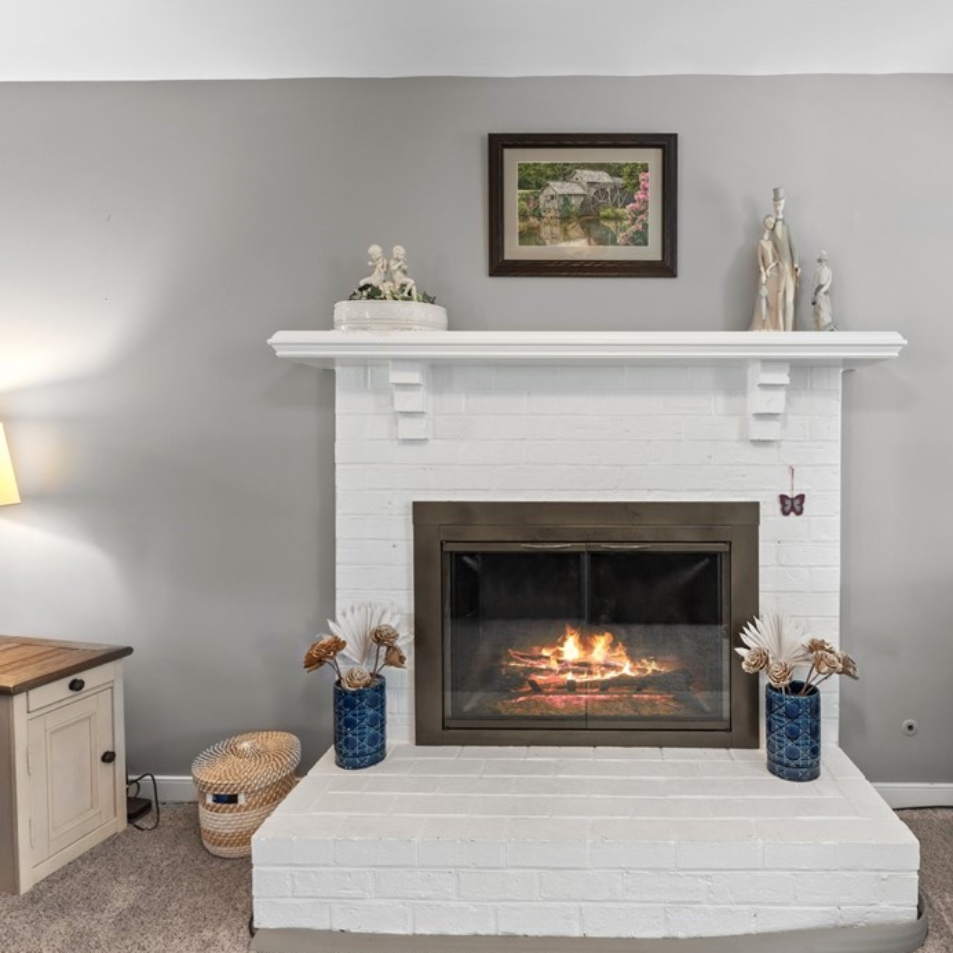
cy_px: 490
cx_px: 595
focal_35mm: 21
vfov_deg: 73.4
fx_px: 640
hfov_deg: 72.2
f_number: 7.1
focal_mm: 15.4
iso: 1000
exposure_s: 1/15
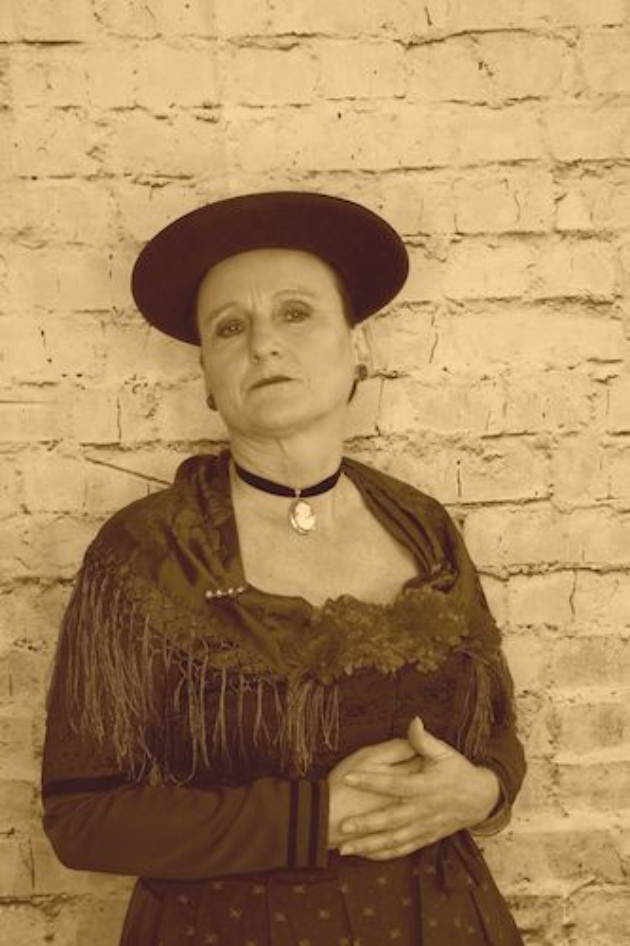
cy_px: 473
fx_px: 1773
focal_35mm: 68
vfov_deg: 29.9
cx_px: 315
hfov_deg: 20.1
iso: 1250
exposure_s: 1/100
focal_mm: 45
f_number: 5
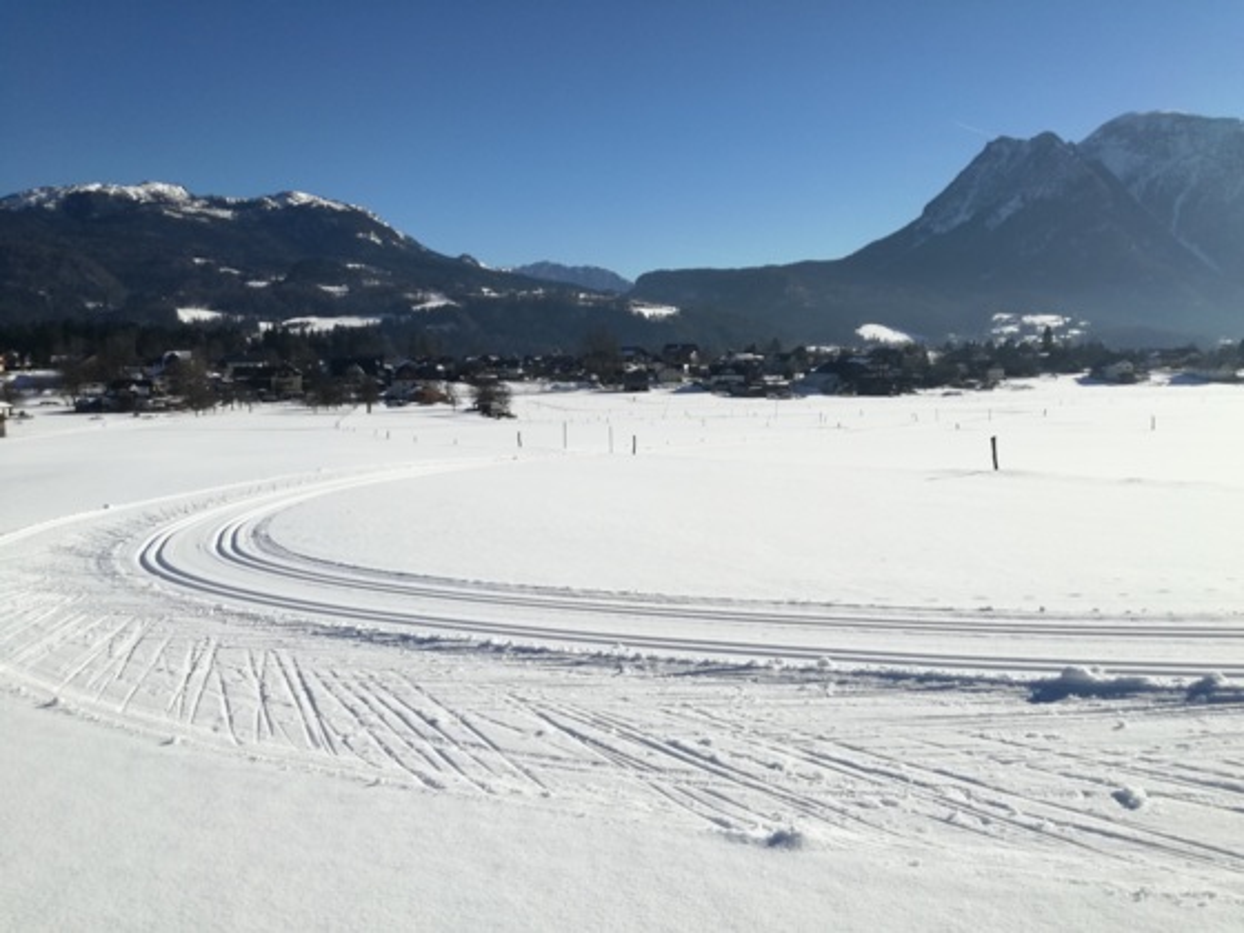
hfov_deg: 65.3
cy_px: 466
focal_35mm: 27
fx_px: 970
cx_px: 622
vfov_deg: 51.4
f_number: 2
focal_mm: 3.79
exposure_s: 1/2114
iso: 50
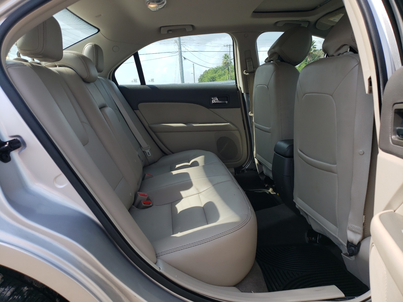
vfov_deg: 53.1
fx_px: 303
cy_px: 151
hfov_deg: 67.3
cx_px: 202
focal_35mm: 26
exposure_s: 1/1429
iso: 50
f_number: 1.5
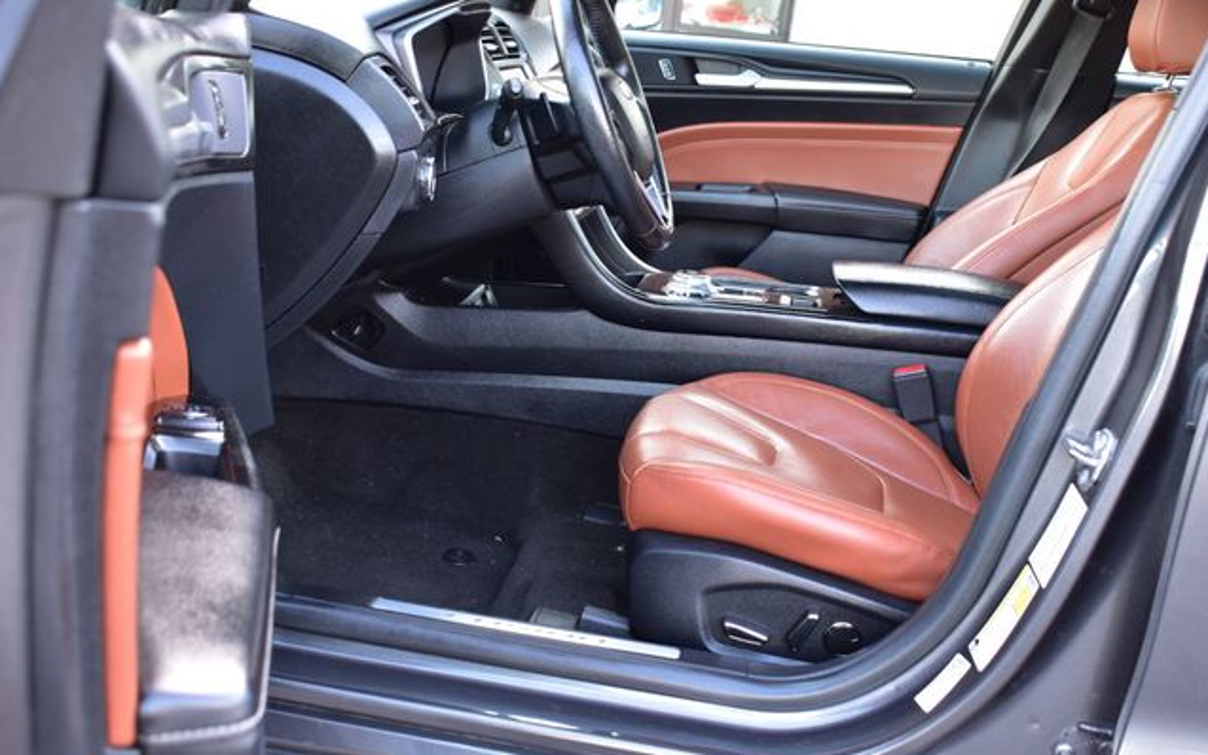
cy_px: 389
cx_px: 603
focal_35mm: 45
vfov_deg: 28.9
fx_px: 1465
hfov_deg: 44.8
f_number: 6.3
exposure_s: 1/15
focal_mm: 29
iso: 500
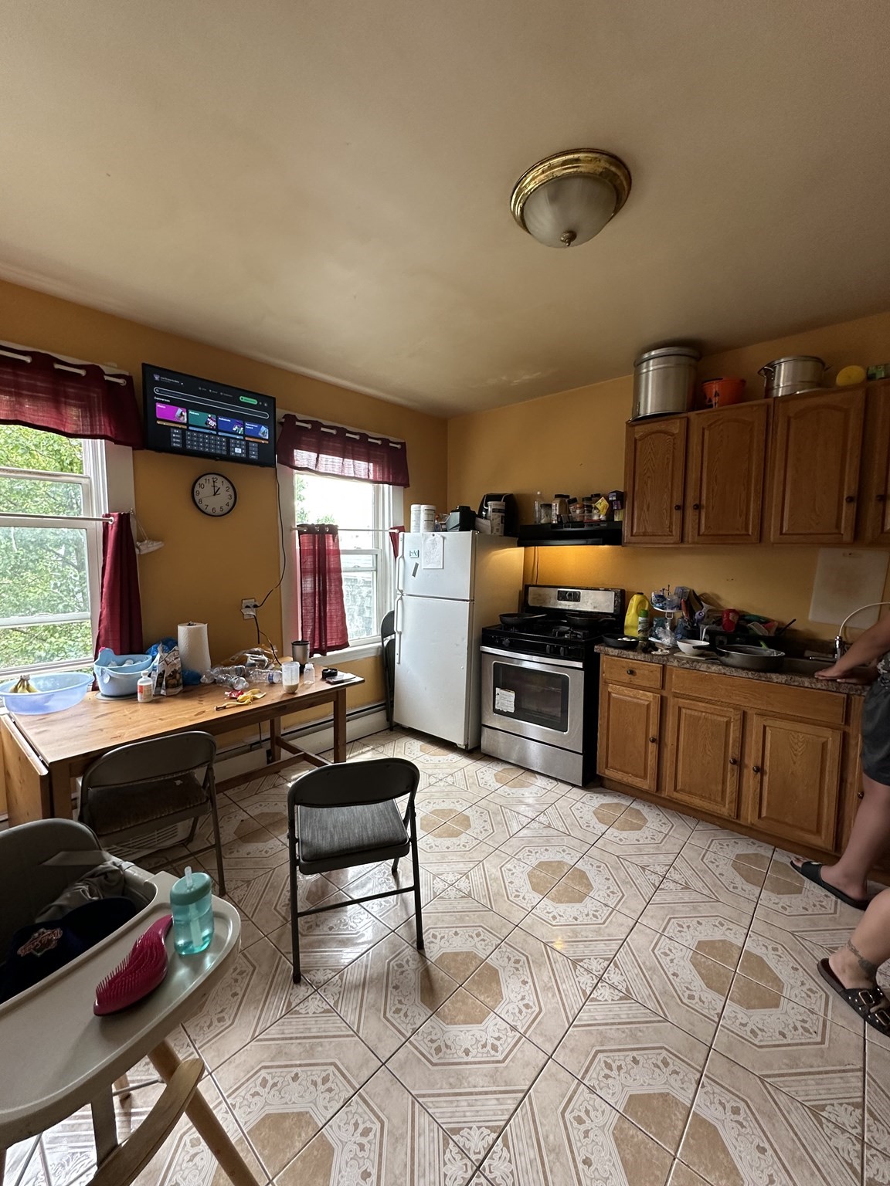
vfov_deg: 102.1
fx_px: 480
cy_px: 593
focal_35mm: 14
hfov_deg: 85.7
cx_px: 445
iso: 125
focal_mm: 2.22
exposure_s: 1/99
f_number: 2.2
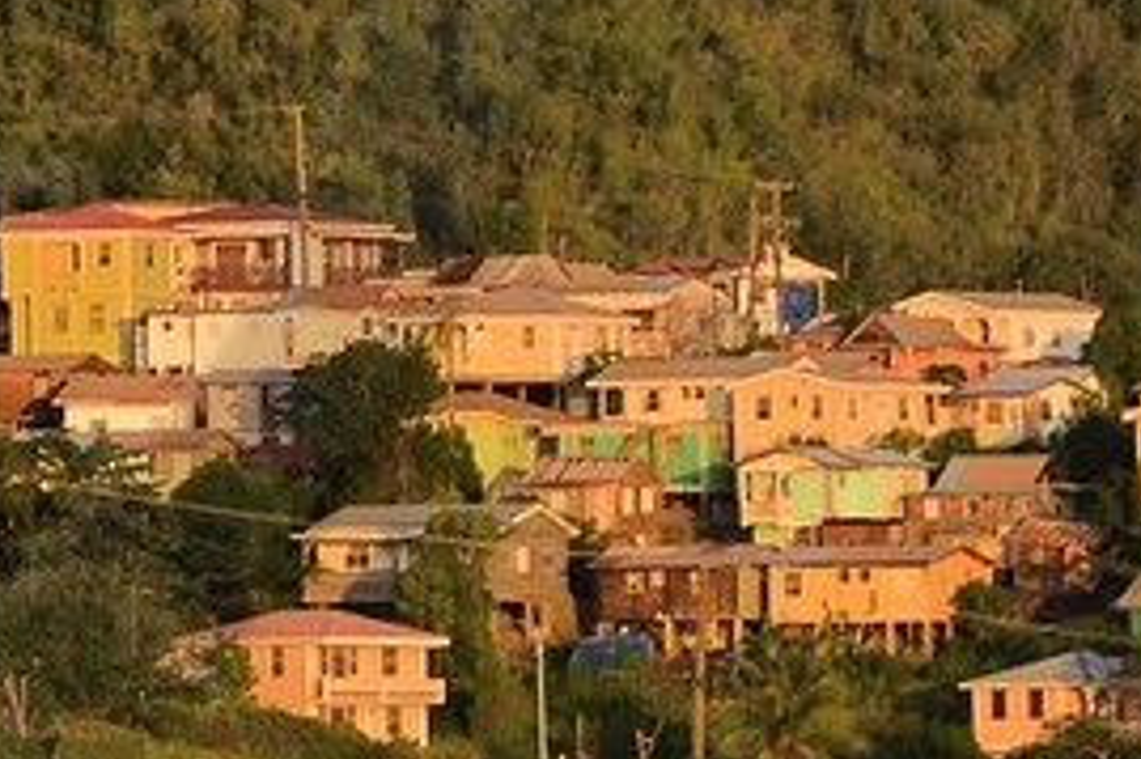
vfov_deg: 1.2
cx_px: -1137
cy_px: -475
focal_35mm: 1100
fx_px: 34841
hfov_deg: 1.9
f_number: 5.6
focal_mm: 185
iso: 800
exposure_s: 1/800
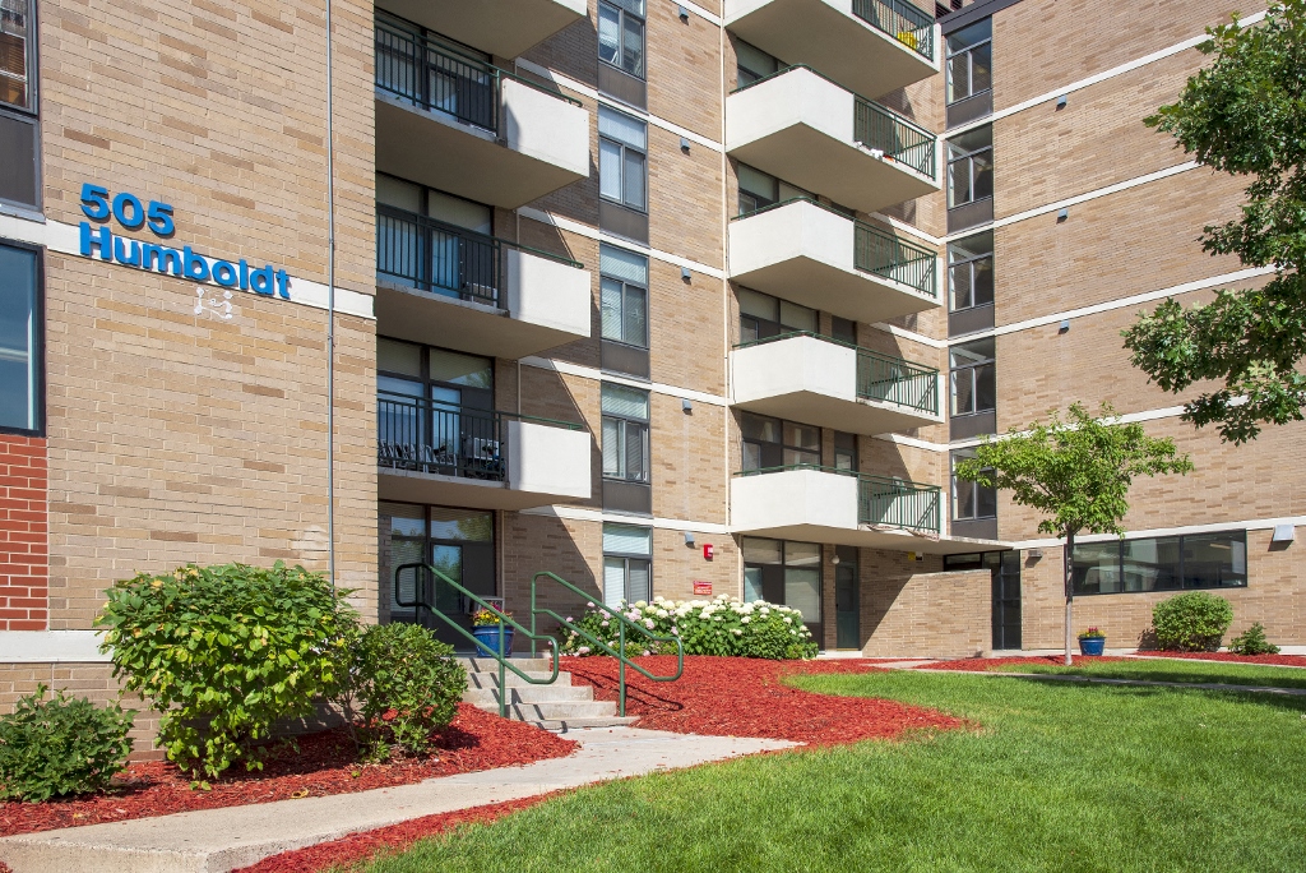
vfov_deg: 42.4
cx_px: 653
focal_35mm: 31
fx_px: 1125
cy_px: 436
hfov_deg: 60.3
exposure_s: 1/500
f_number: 11
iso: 200
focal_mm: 31
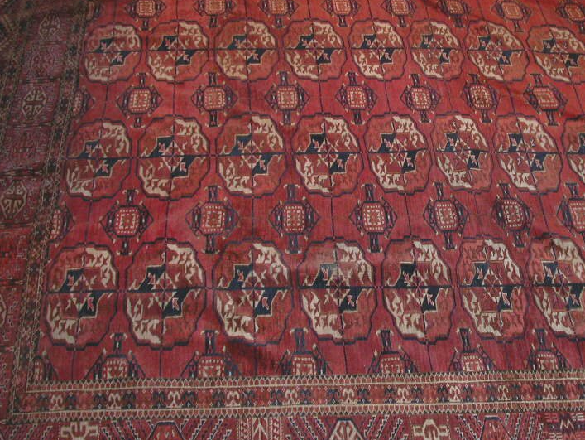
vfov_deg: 26.6
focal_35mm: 55
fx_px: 930
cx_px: 397
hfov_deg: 34.5
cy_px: 200
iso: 100
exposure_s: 1/60
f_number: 2.6
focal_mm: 7.85
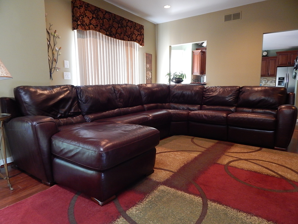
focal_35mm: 22
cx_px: 149
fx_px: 189
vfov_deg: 61.1
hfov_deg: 76.4
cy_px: 112
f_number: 3
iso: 400
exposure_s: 1/15
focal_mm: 4
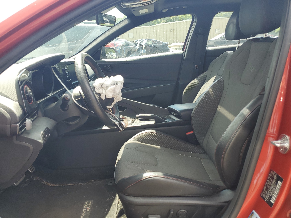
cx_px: 146
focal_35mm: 26
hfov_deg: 67.3
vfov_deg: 53.1
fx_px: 219
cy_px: 109
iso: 50
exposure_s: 1/417
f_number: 1.5
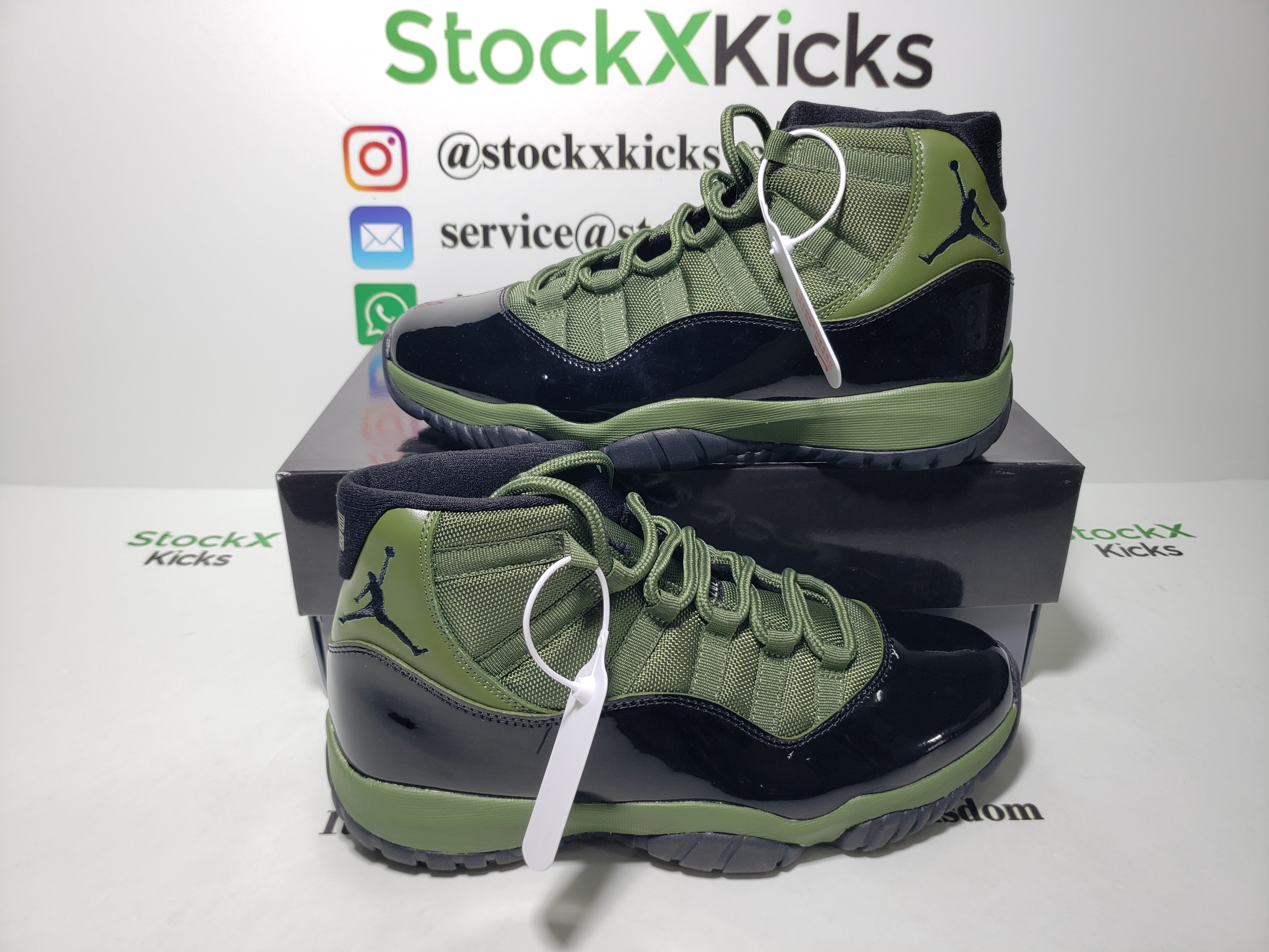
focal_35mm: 26
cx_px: 634
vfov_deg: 53.1
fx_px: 953
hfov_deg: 67.3
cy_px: 476
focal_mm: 4.3
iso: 50
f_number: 1.5
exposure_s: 1/248
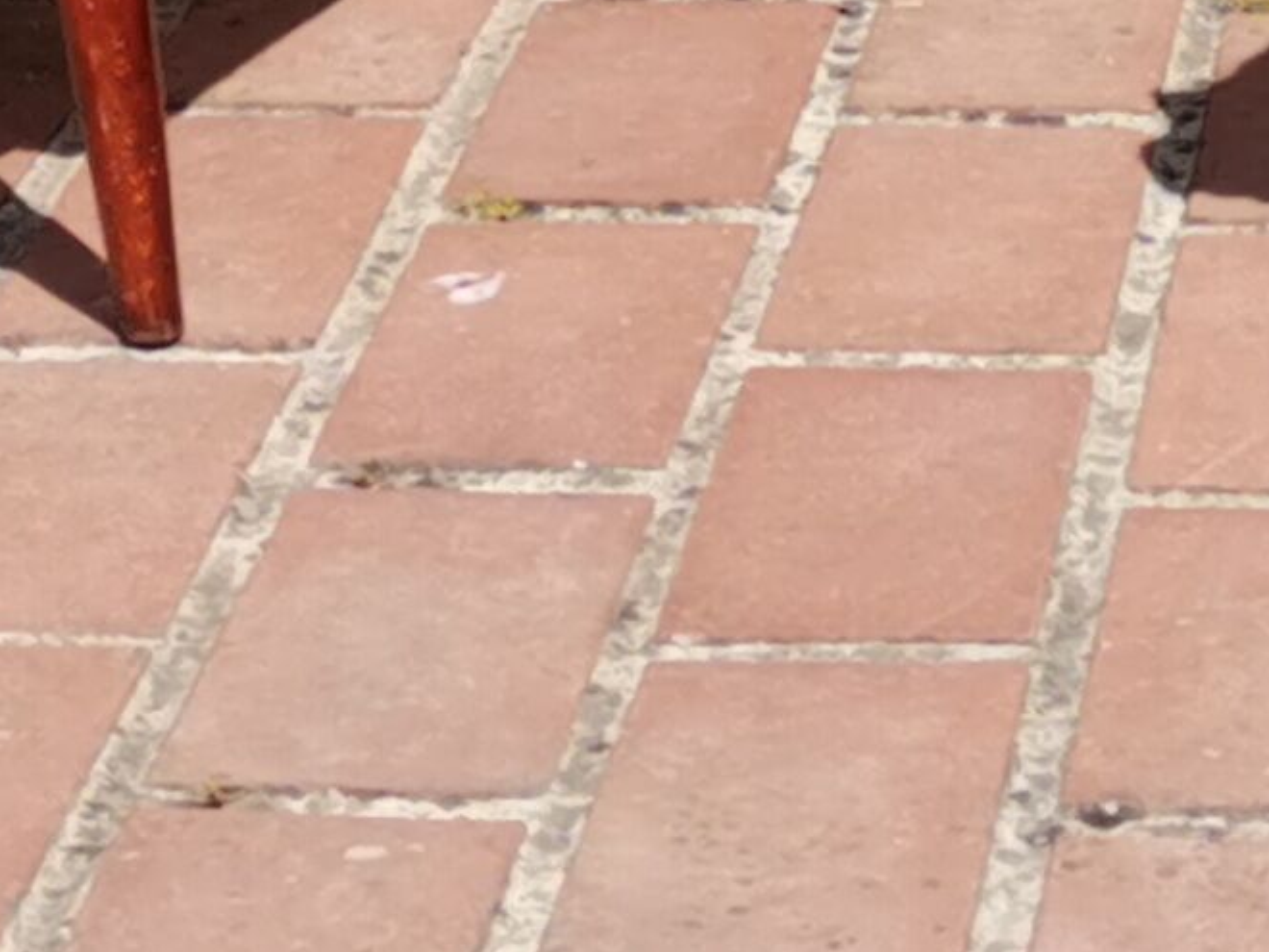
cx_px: 1182
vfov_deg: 6.5
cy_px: -1133
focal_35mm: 221
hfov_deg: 8.9
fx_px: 8102
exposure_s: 1/2358
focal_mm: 5.58
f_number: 1.8
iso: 50
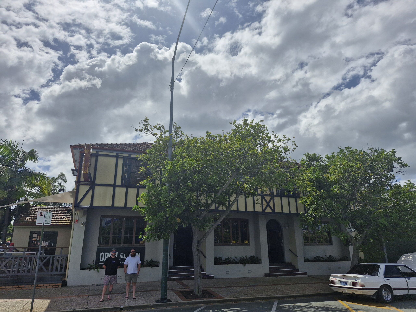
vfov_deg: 58.9
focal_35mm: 23
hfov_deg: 73.9
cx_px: 208
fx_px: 276
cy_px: 156
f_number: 1.8
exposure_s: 1/5296
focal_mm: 5.54
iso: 50
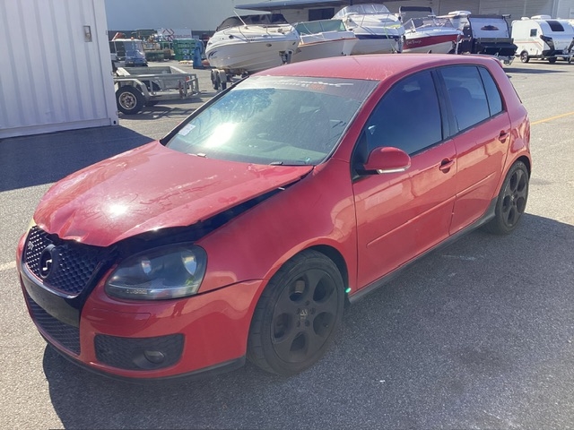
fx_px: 514
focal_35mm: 31
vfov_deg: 45.4
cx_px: 287
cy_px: 215
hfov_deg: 58.4
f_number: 2.4
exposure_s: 1/754
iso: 25
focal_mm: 3.3
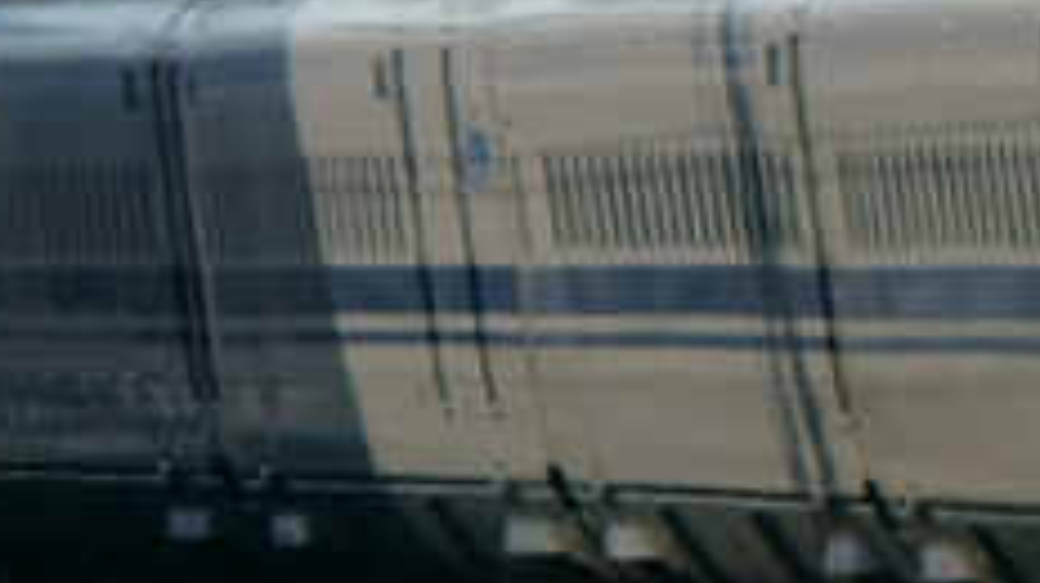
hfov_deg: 0.8
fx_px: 76427
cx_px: 1910
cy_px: 0
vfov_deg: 0.4
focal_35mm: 2774
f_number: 8
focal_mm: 400
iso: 100
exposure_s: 1/500
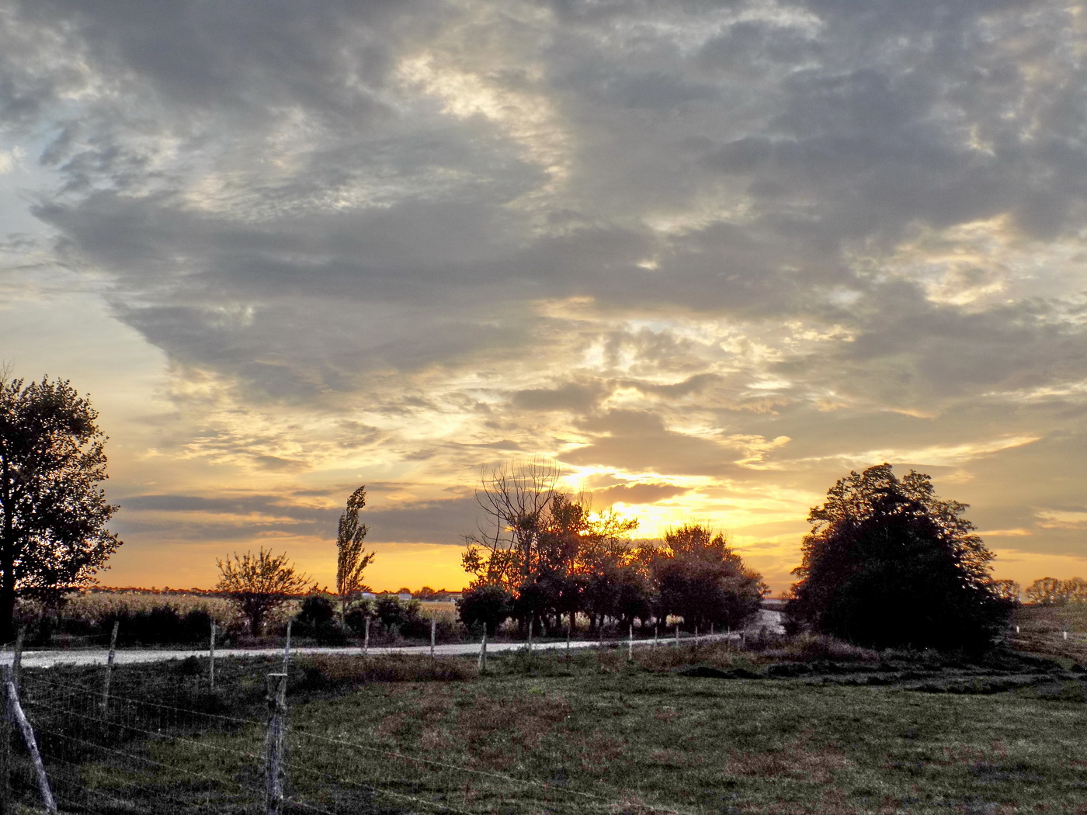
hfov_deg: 41.2
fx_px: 1444
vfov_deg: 31.5
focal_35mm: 46
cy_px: 408
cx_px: 544
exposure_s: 1/500
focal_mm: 8.1
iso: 80
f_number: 3.7
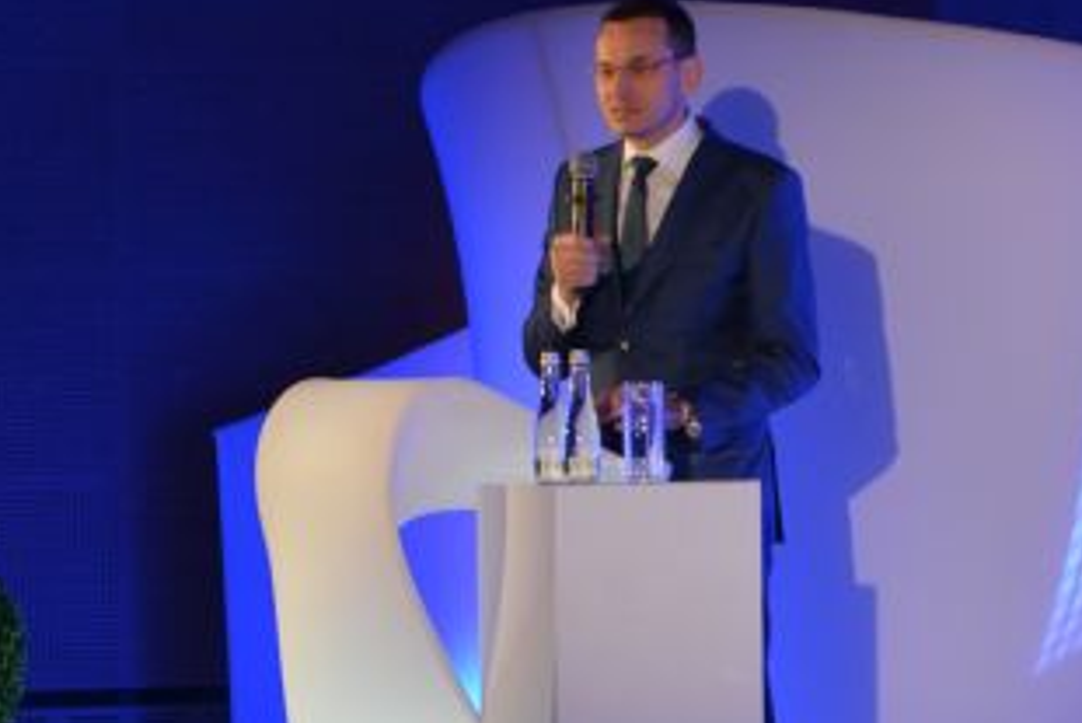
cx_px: 405
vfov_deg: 11.8
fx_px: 3488
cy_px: 489
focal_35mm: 116
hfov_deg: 17.6
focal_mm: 48
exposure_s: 1/30
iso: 360
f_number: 4.8
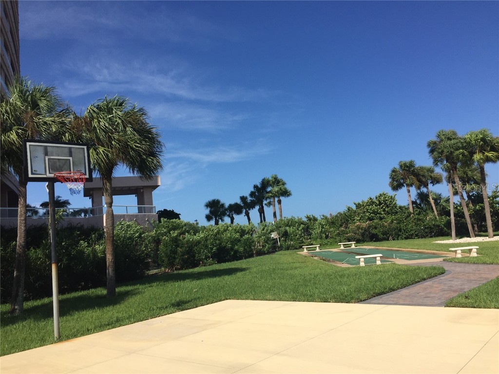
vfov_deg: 48.2
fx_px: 418
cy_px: 187
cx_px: 250
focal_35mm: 29
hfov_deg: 61.7
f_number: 2.2
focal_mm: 4.15
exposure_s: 1/3597
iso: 32
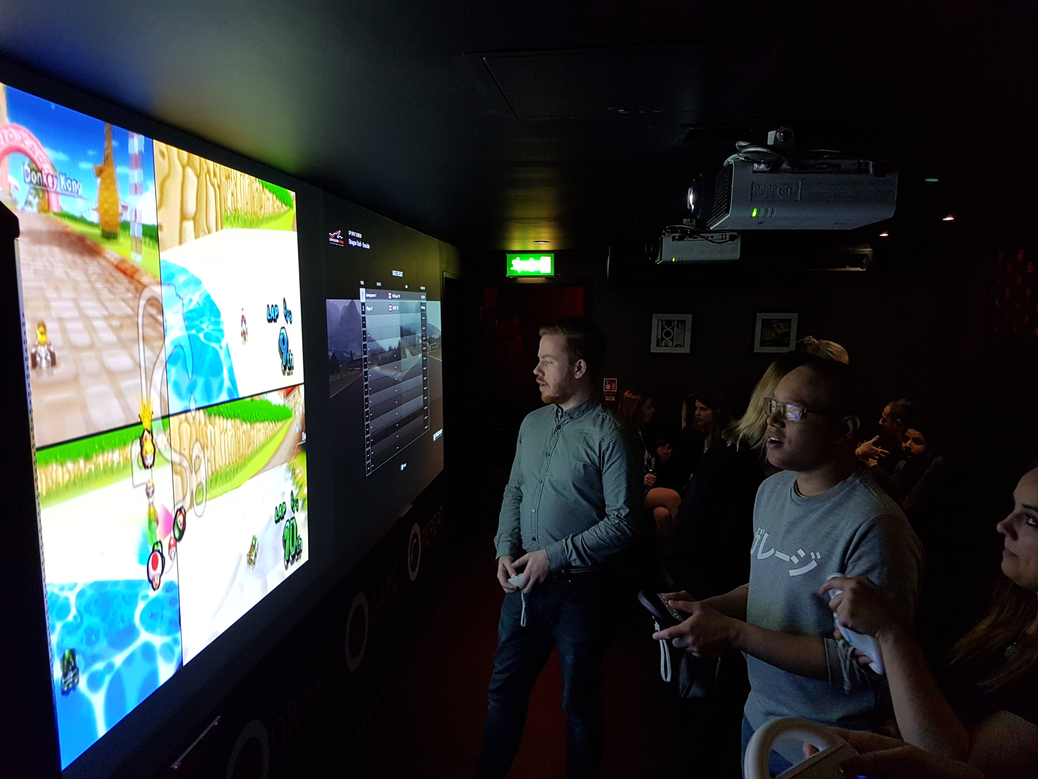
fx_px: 780
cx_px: 519
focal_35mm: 26
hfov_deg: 67.3
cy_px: 390
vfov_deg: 53.1
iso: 160
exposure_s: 1/50
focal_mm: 4.2
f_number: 1.7
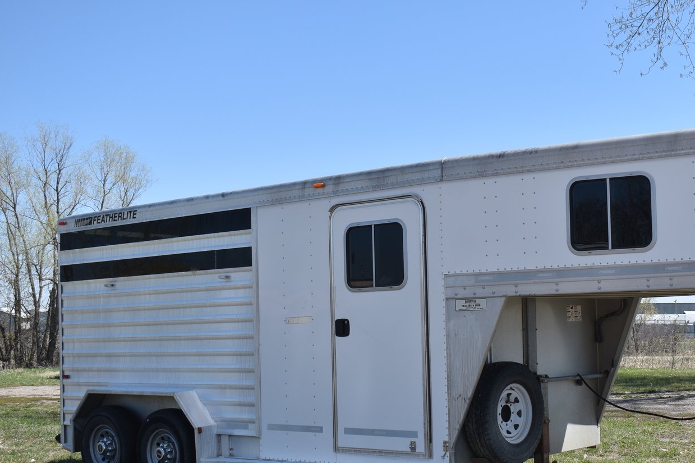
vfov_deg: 24.2
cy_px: 308
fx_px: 1075
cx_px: 457
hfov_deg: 35.5
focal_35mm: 56
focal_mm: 27
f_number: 5.6
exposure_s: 1/500
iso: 100
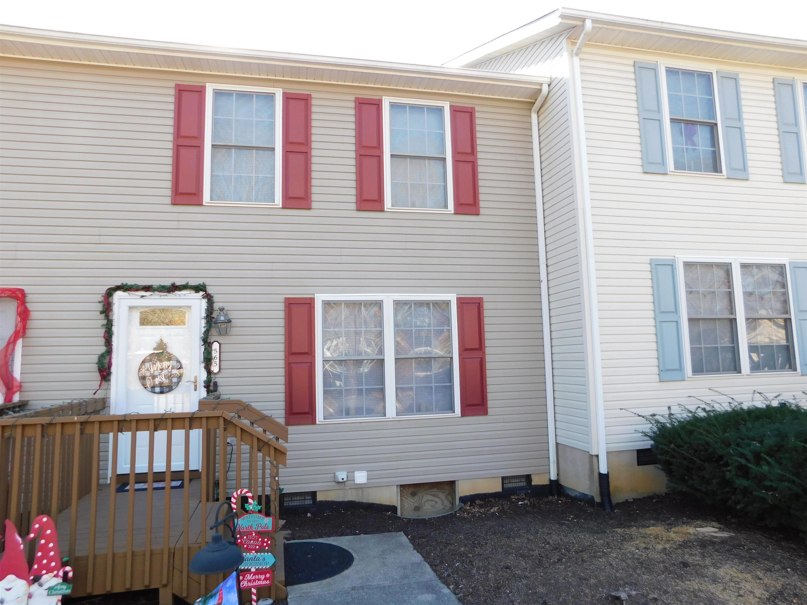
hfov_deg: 73.9
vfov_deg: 58.9
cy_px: 302
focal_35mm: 23
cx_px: 404
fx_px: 536
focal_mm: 4
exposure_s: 1/200
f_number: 3
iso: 125
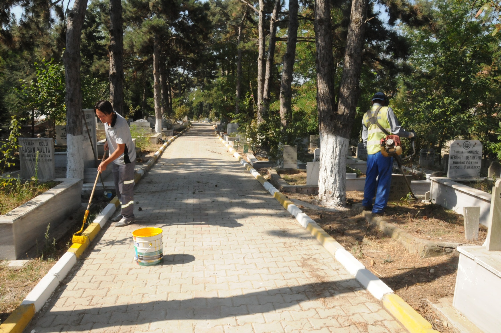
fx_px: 375
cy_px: 166
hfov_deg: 67.4
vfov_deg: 47.8
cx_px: 250
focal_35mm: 27
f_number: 22
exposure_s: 1/250
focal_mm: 18
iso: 1250
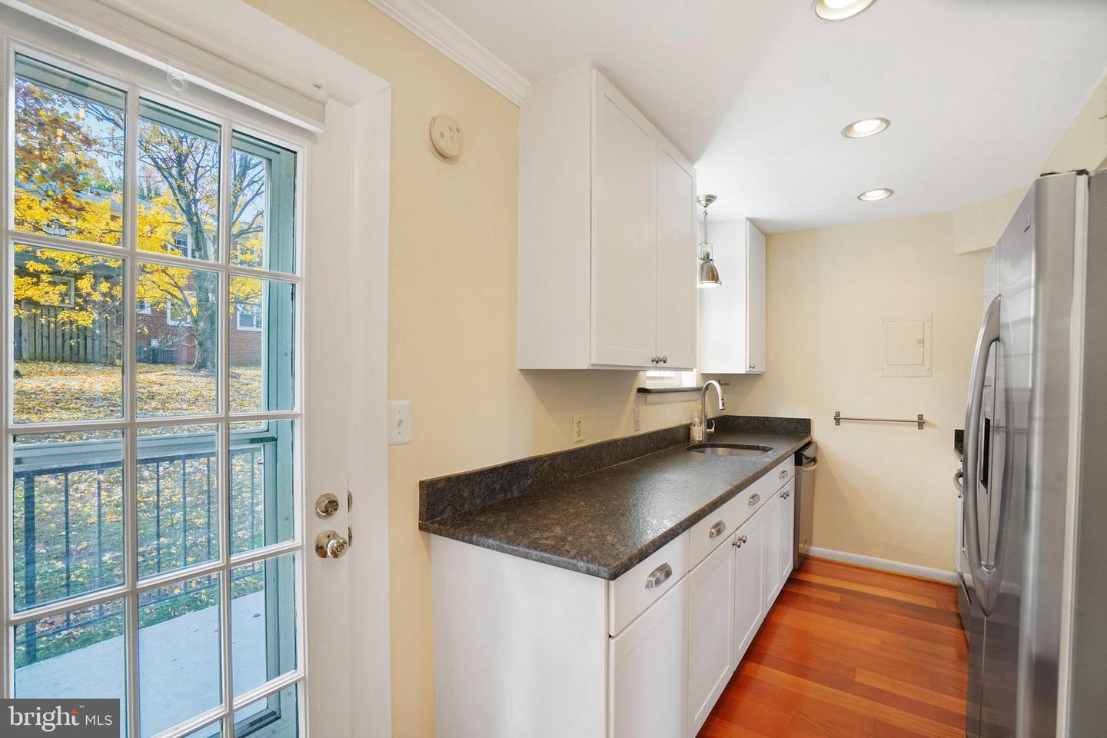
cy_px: 369
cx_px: 554
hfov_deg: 96.7
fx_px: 492
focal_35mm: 16
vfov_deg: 73.7
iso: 1250
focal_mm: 16
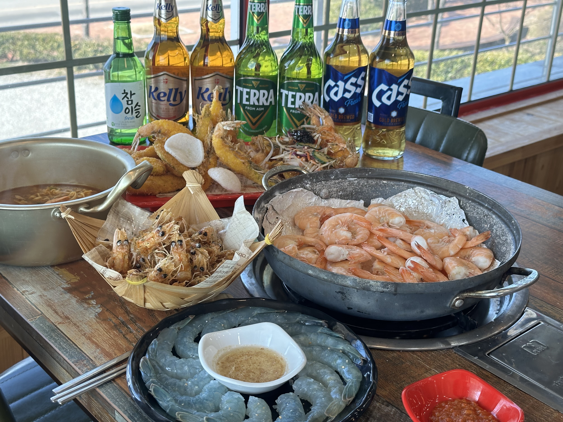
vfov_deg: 30.3
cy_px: 211
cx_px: 282
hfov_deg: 39.7
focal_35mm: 48
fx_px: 781
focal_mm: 6.86
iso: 50
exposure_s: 1/216
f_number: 1.78
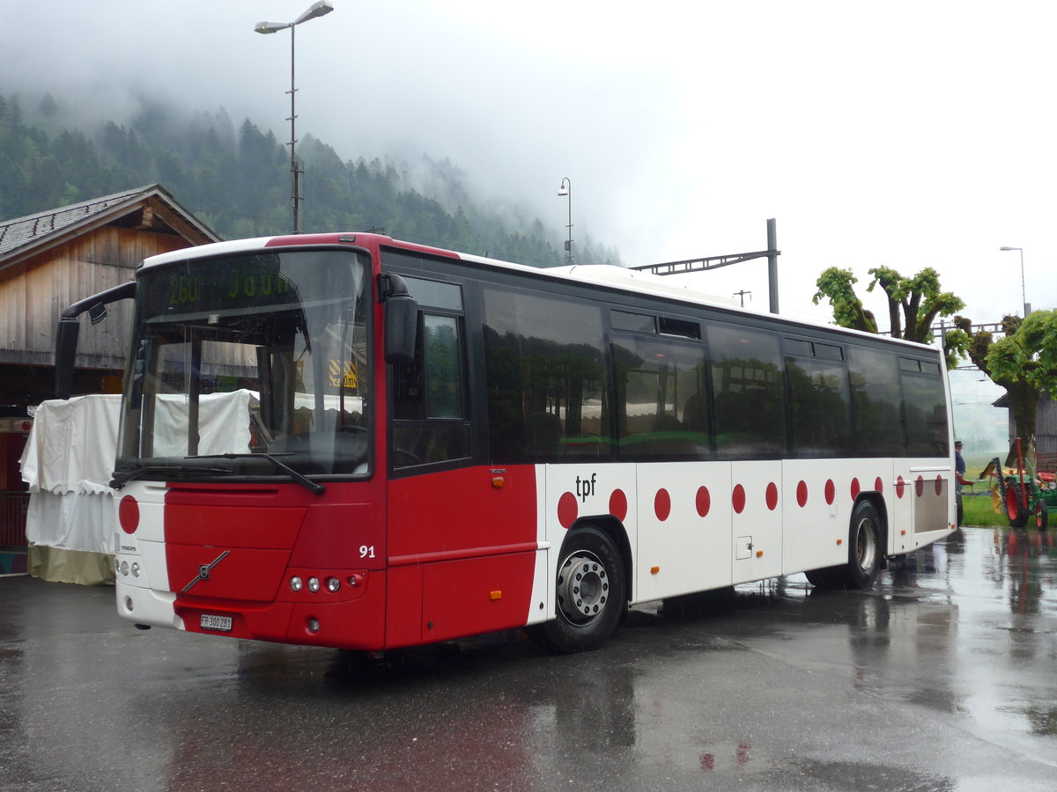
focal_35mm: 44
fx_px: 1344
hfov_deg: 42.9
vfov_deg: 32.9
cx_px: 528
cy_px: 396
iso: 80
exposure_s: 1/250
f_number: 2.8
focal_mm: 9
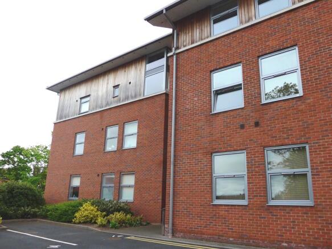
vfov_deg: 48.2
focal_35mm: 29
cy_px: 124
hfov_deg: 61.7
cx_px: 166
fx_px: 278
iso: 80
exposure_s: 1/800
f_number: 2.8
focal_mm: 6
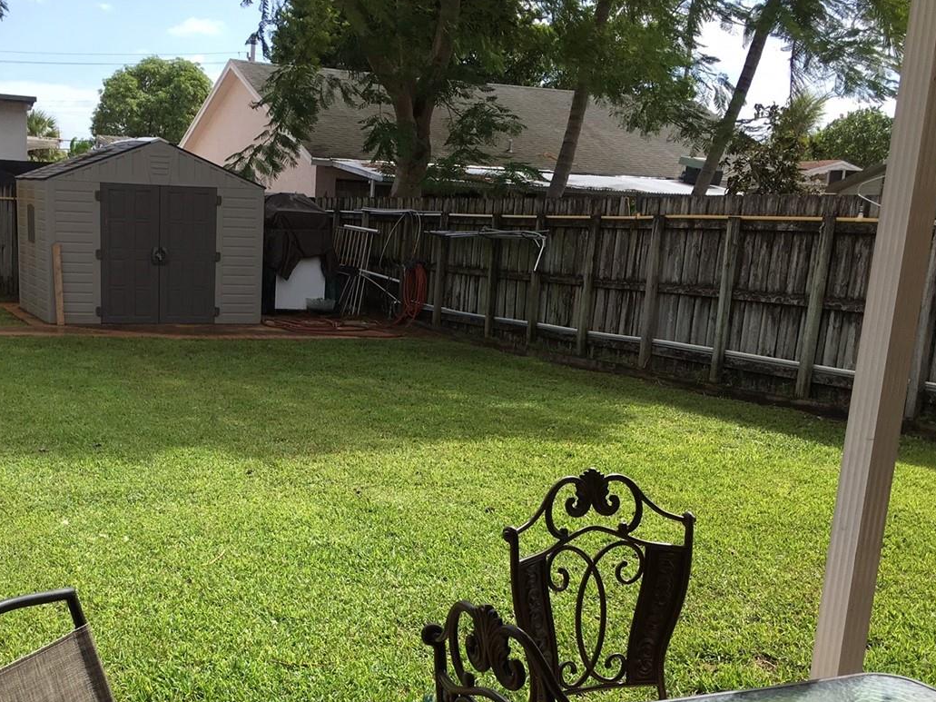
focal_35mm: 45
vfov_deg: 31.5
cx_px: 325
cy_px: 538
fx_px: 1217
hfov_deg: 41.6
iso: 25
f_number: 2.2
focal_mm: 4.15
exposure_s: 1/938
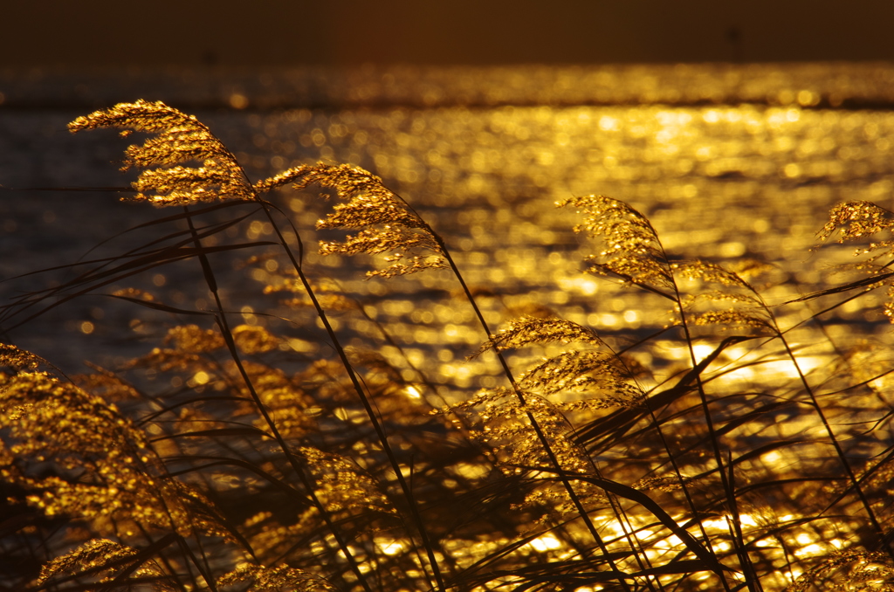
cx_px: 447
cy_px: 296
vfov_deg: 2.3
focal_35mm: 600
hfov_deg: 3.4
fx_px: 14868
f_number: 16
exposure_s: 1/200
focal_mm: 400
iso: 200
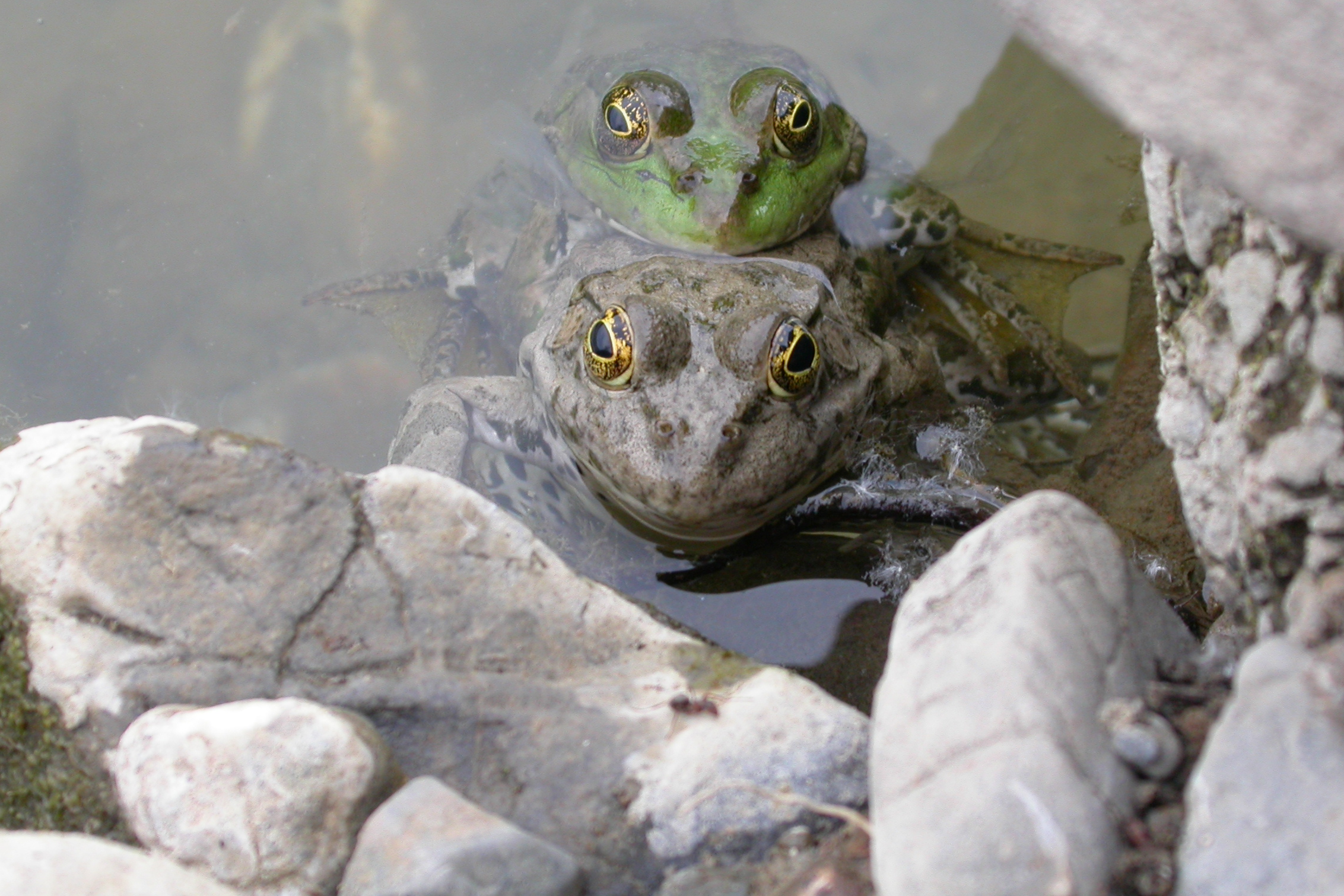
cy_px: 403
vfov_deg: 11.3
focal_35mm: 121
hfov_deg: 16.9
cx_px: 672
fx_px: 4517
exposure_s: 1/145
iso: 100
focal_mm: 24
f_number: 4.9
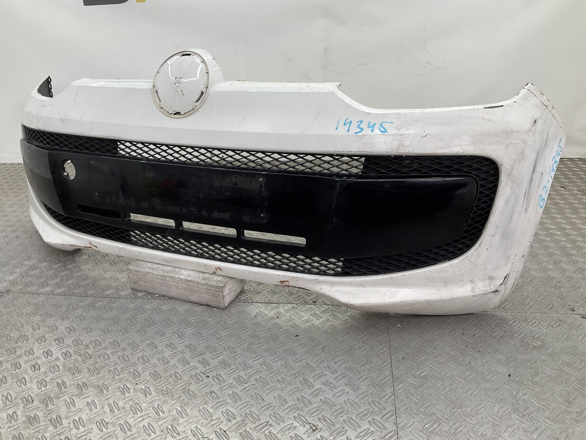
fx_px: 491
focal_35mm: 29
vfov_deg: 48.2
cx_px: 293
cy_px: 220
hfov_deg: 61.7
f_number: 1.8
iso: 25
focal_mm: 3
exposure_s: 1/120
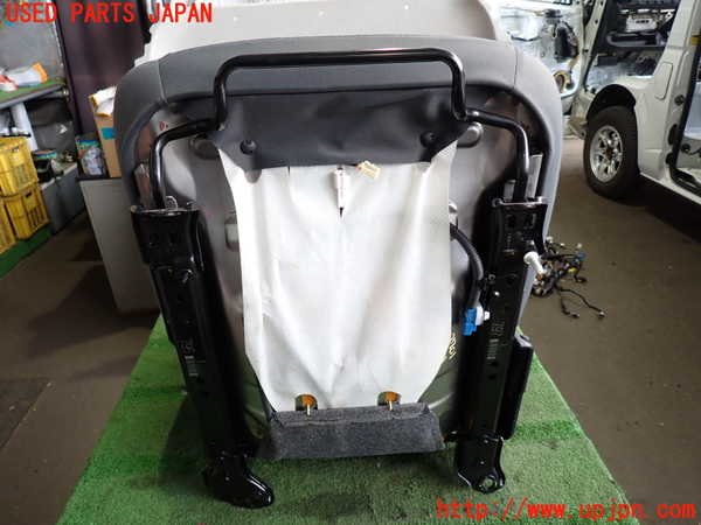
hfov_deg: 69.4
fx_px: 506
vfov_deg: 54.9
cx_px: 350
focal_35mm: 25
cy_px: 262
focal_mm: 4.5
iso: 200
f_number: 2
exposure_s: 1/50
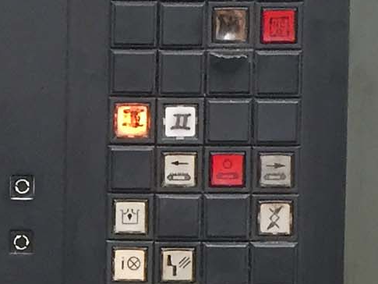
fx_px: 2130
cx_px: -126
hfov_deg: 9.9
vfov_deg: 7.5
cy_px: 424
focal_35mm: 195
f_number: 2.2
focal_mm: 4.15
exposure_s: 1/33
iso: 50
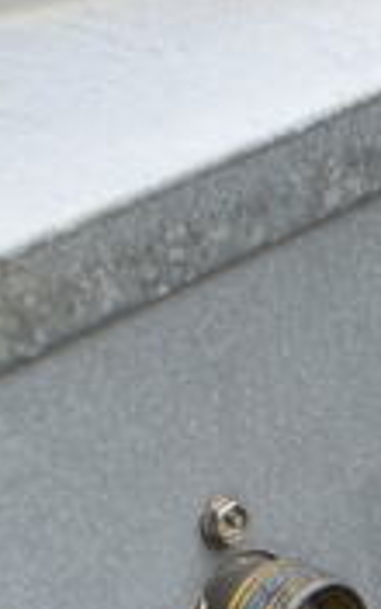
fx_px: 2376
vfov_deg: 14.0
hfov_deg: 8.7
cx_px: 720
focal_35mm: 143
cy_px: 829
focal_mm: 18
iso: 100
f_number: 6.3
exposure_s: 1/125
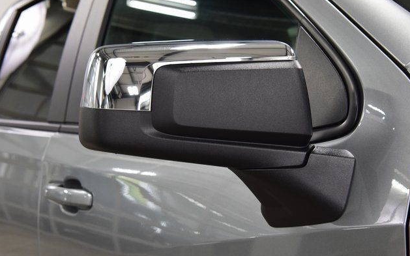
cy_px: 136
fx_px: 626
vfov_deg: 23.1
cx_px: 207
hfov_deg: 36.3
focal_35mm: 56
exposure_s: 1/60
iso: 1600
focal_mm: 36
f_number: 5.6
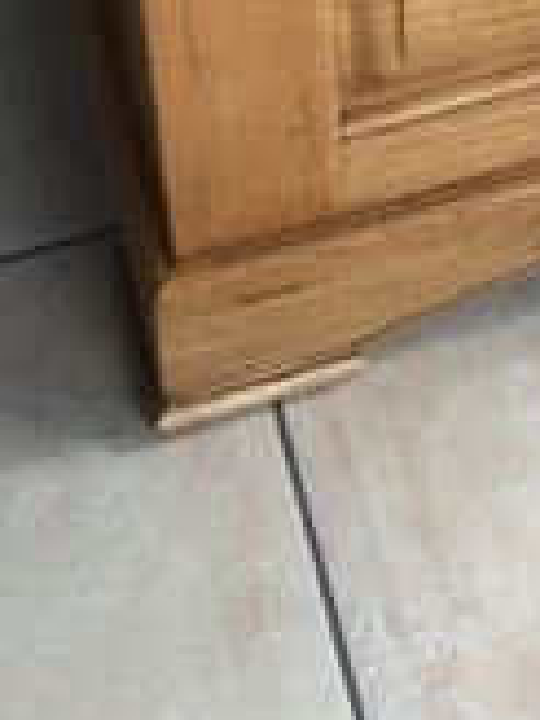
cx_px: 492
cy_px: -421
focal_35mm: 113
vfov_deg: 15.7
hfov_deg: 13.0
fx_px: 2350
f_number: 2.2
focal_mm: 4.15
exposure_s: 1/33
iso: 40
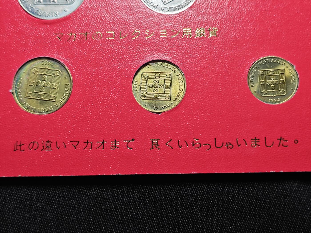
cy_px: 116
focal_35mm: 49
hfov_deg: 38.9
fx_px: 440
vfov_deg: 29.7
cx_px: 156
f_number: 1.6
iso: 100
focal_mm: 5.84
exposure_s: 1/99.8
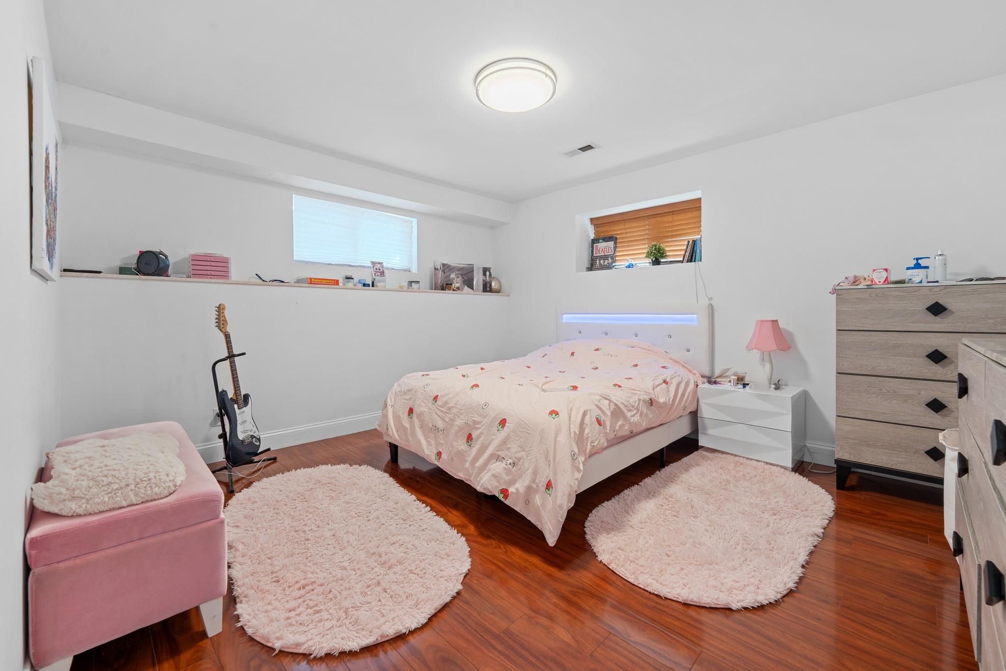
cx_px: 503
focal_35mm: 14
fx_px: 391
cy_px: 336
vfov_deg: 81.2
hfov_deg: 104.3
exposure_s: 1/2
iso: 200
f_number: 8
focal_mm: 14
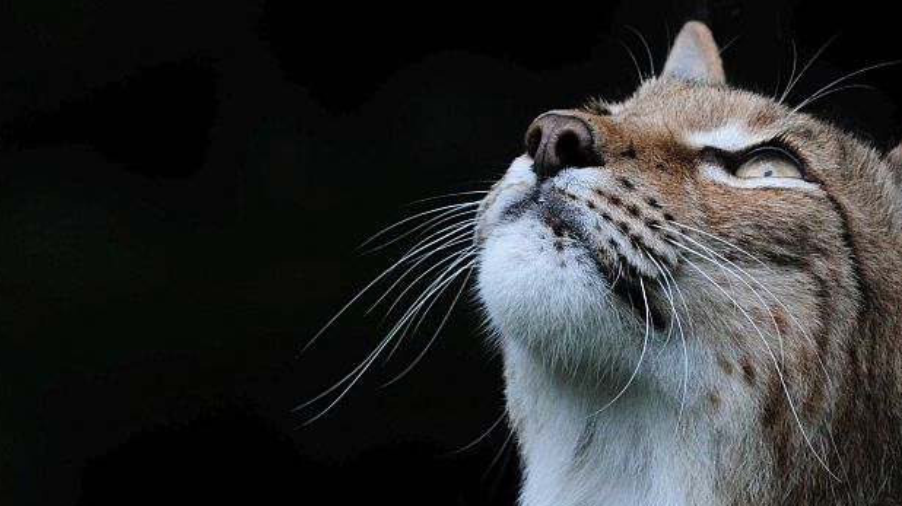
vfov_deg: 1.2
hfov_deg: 2.1
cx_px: 480
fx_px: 24290
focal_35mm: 1016
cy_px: 317
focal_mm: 500
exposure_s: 1/800
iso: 1600
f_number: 9
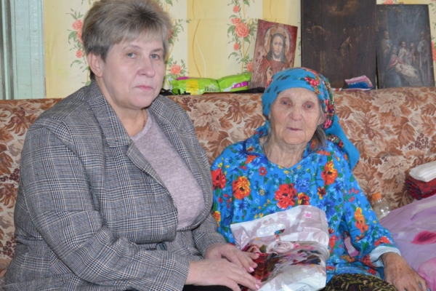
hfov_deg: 46.4
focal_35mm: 42
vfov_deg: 31.9
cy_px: 146
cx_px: 218
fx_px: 509
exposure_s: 1/60
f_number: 4
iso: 1400
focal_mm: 28
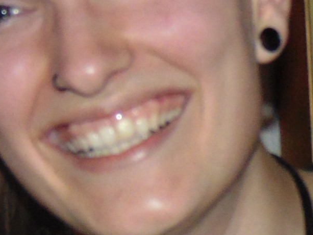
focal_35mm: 255
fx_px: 2306
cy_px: 329
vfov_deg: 5.8
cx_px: 220
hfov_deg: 7.8
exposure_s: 1/8
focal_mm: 7.6
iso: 200
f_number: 3.3
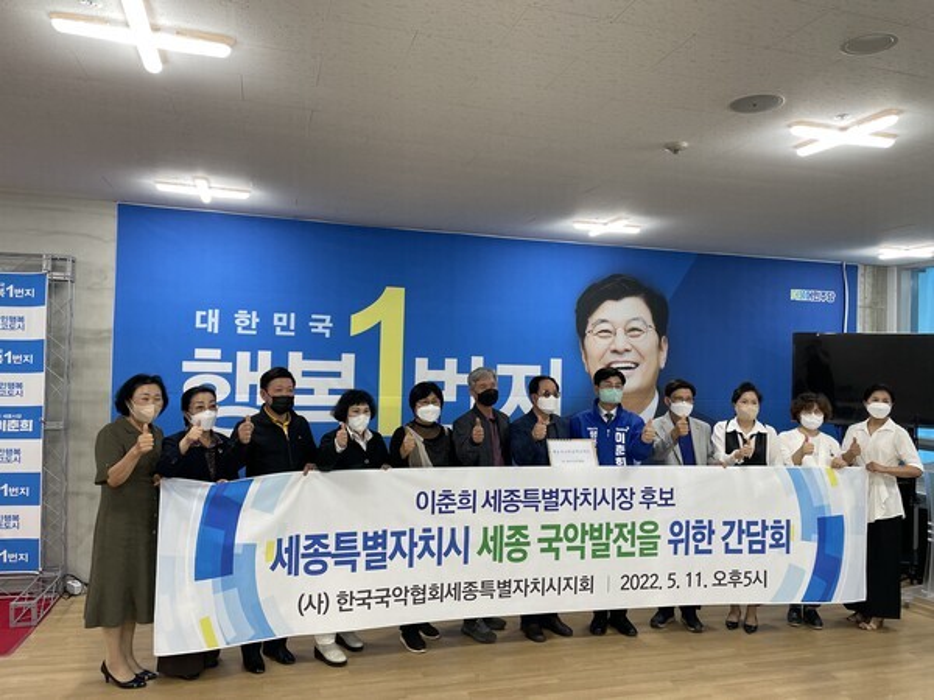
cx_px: 467
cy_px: 350
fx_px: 702
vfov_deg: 53.1
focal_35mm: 26
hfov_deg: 67.3
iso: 100
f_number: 1.6
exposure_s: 1/120
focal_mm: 4.2
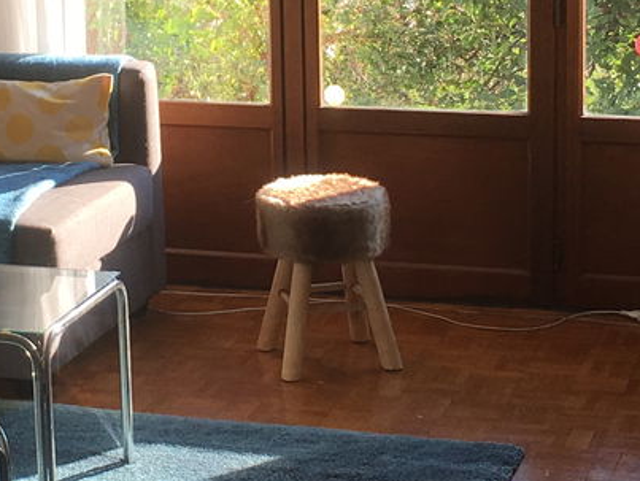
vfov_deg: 12.9
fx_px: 2128
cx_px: 210
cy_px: 124
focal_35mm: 115
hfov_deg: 17.1
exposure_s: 1/250
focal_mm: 4.15
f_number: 2.2
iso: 25
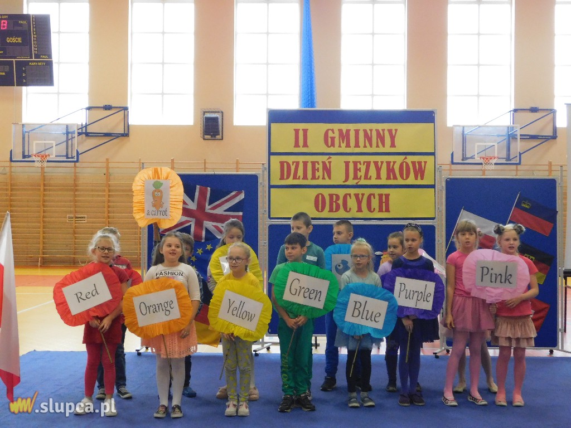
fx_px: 841
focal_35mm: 51
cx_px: 286
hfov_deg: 37.5
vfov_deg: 28.6
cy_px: 214
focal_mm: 9
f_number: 3.8
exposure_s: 1/60
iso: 800
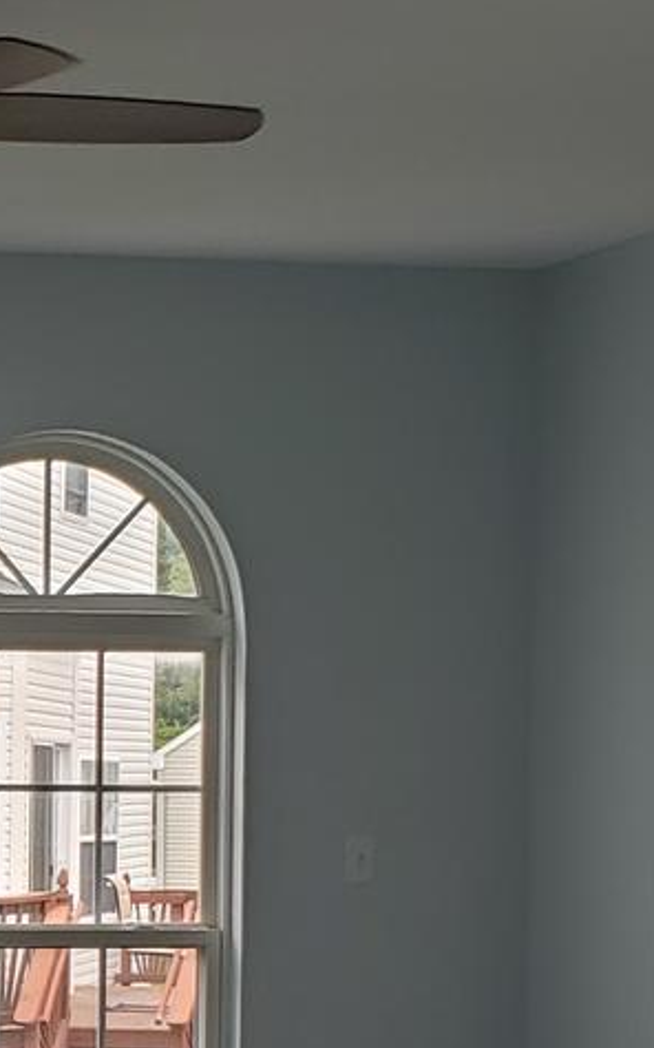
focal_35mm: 119
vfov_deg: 17.3
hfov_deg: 10.8
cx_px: -152
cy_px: 913
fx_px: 3396
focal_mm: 4.3
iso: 50
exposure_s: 1/124
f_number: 2.4
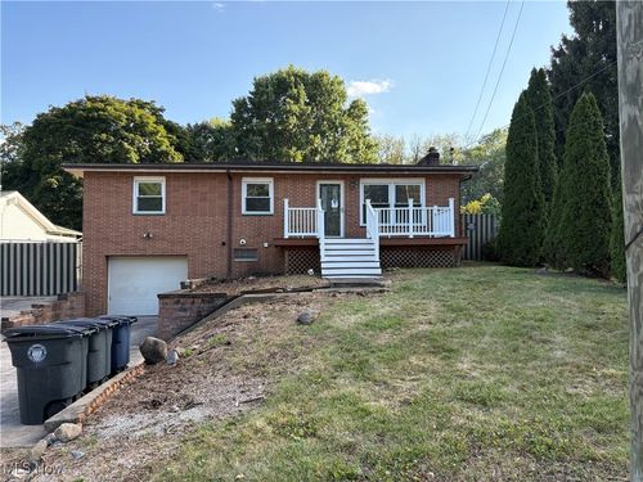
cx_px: 322
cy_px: 241
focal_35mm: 26
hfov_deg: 67.3
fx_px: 483
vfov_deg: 53.1
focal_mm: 5.96
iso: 64
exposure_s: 1/820
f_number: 1.6
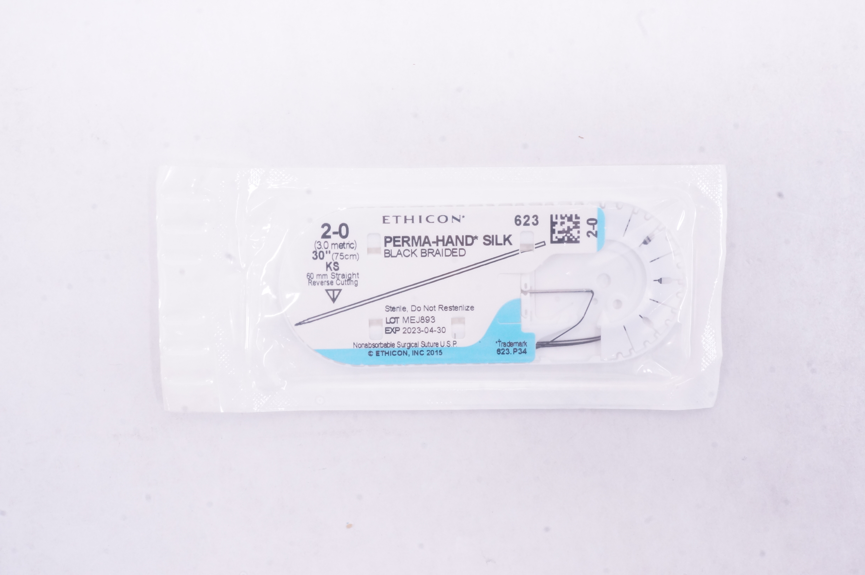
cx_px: 432
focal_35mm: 40
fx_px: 972
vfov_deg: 32.9
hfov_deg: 48.0
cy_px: 288
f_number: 22
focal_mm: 27
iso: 1600
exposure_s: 1/15
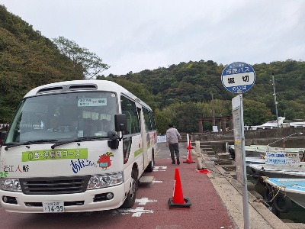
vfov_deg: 58.9
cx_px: 152
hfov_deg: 73.9
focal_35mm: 23
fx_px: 203
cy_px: 114
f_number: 1.8
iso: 40
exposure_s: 1/172
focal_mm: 5.54
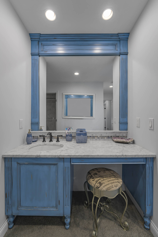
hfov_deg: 81.2
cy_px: 118
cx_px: 79
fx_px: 92
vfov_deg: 104.3
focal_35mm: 14
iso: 250
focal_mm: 14
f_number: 9
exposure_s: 1/10
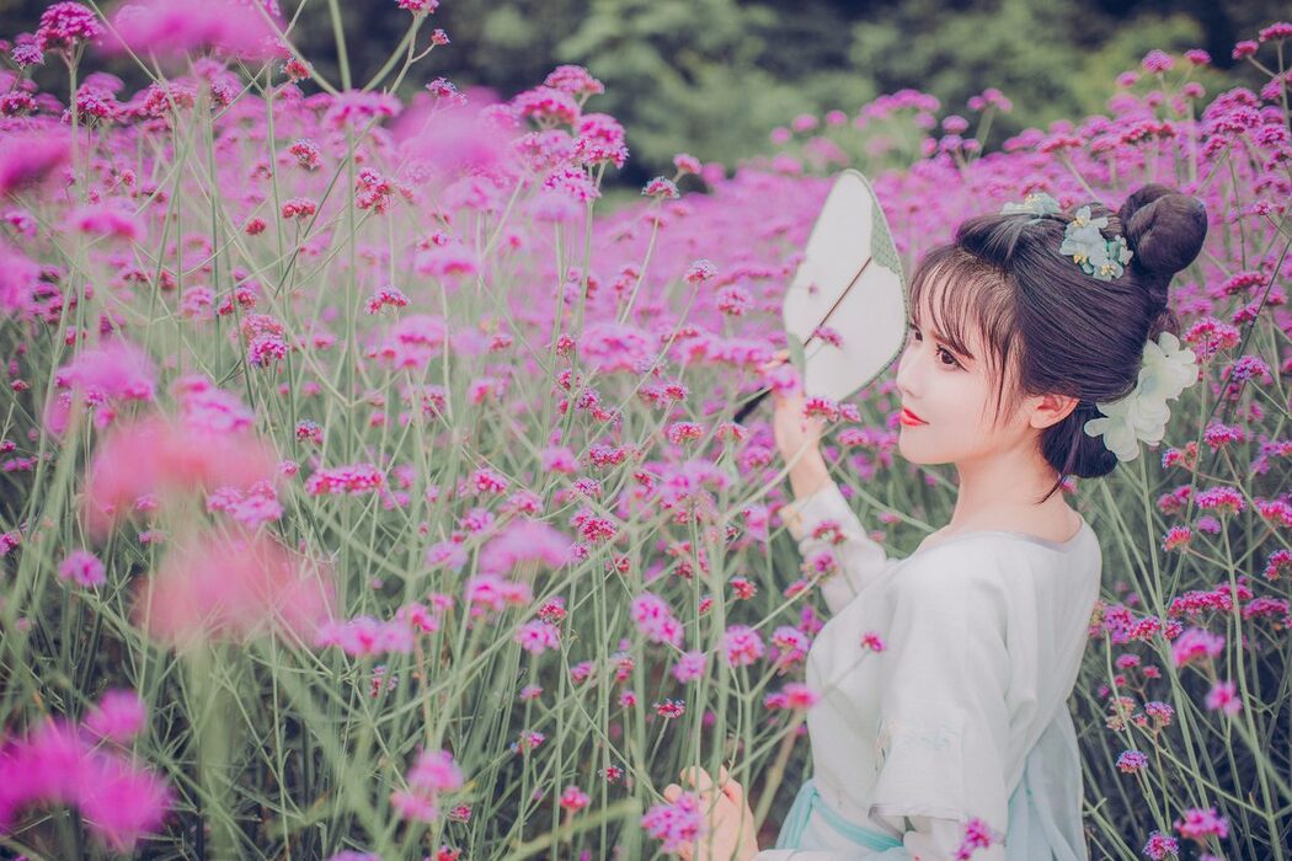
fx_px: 1220
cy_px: 430
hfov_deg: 55.8
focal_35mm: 34
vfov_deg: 38.9
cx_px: 646
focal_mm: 35
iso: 100
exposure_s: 1/1250
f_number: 1.6
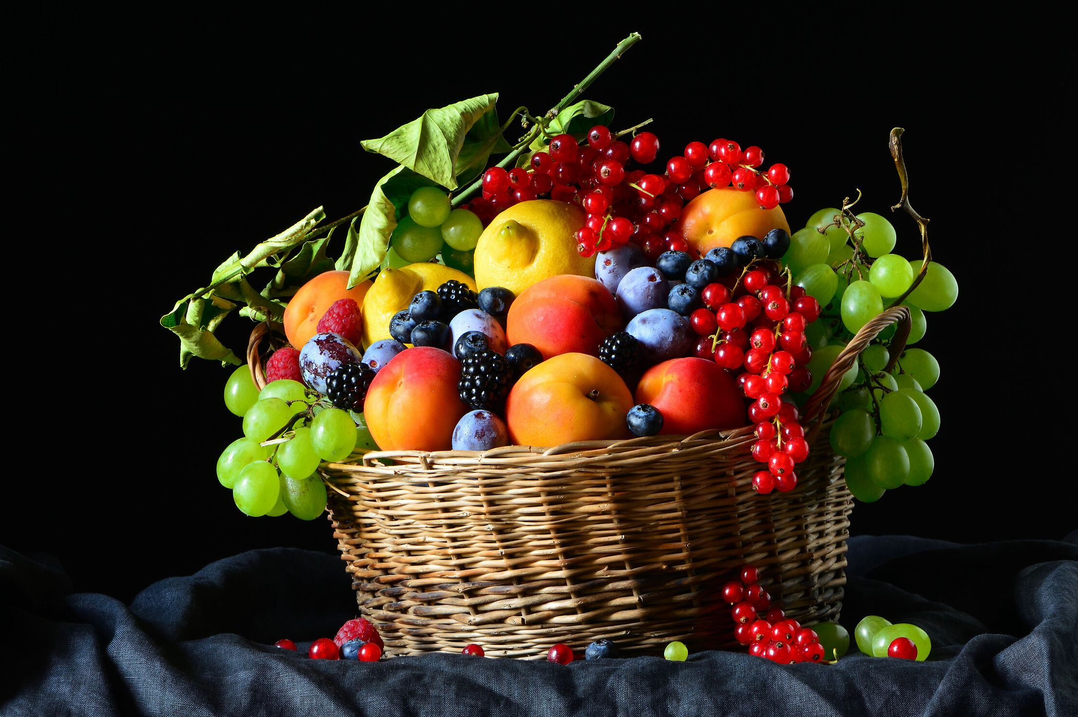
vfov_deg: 10.0
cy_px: 363
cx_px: 548
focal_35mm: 138
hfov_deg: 14.9
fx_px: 4115
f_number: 16
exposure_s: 3
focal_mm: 85
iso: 100
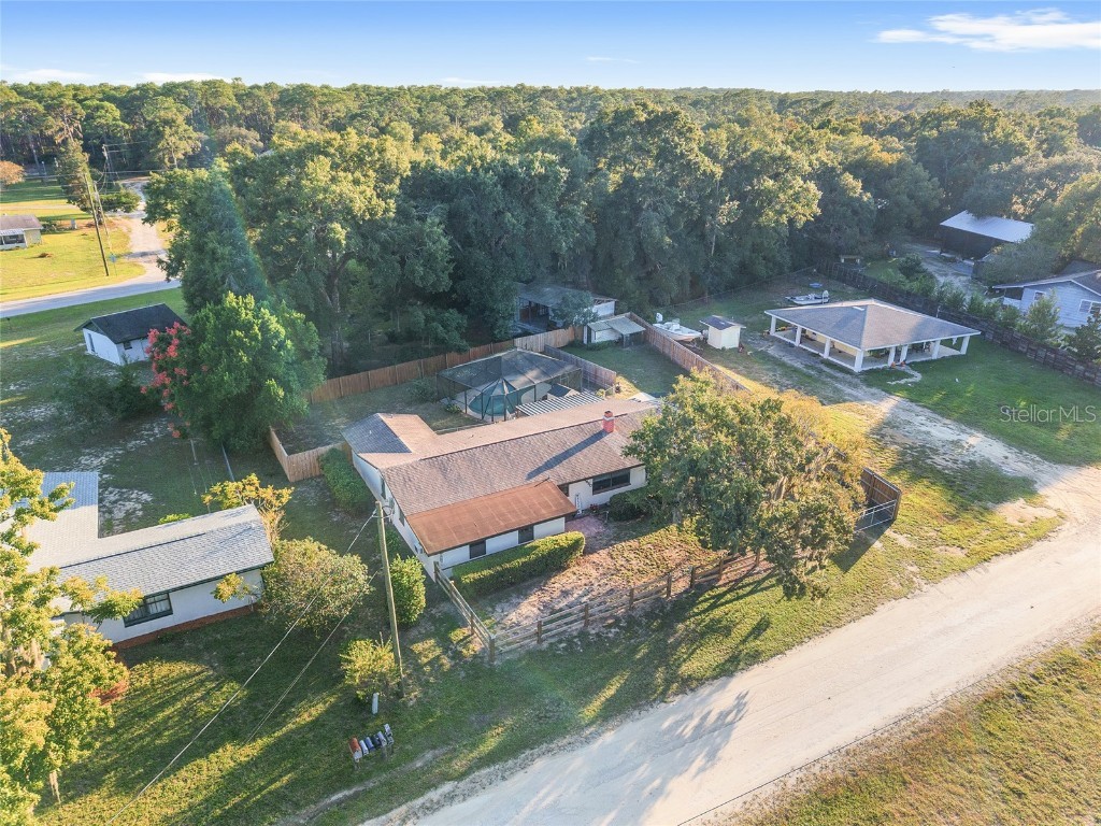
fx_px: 763
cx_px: 550
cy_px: 413
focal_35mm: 24
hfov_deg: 71.6
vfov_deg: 56.8
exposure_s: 1/2000
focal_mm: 8.67
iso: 410
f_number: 1.8
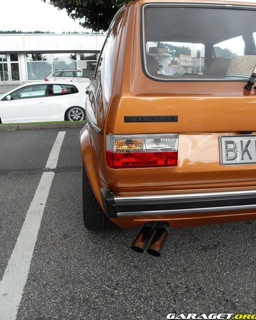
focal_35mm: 30
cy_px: 146
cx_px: 129
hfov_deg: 48.5
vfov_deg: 58.7
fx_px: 284
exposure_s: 1/250
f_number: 2.8
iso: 80
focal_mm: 6
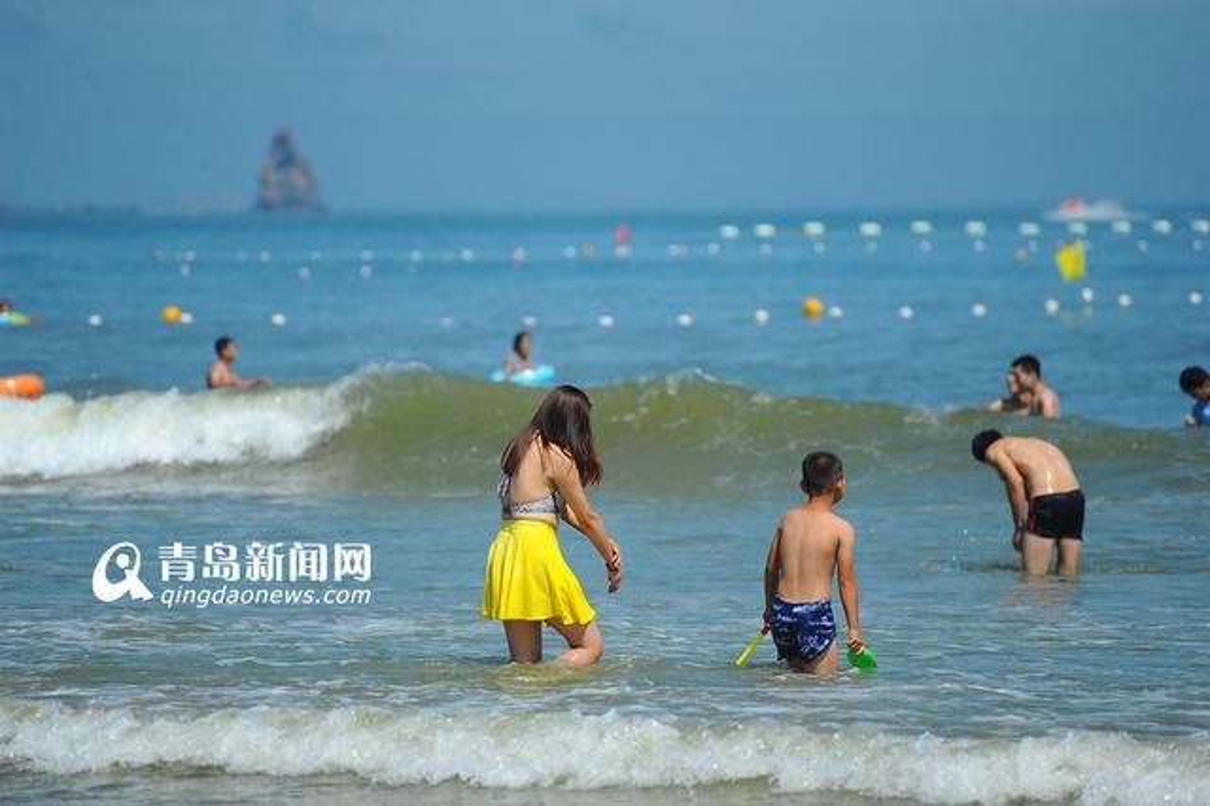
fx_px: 10078
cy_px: 403
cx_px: 605
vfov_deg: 4.6
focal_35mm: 300
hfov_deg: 6.9
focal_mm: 300
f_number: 5.6
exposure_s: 1/1250
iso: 200
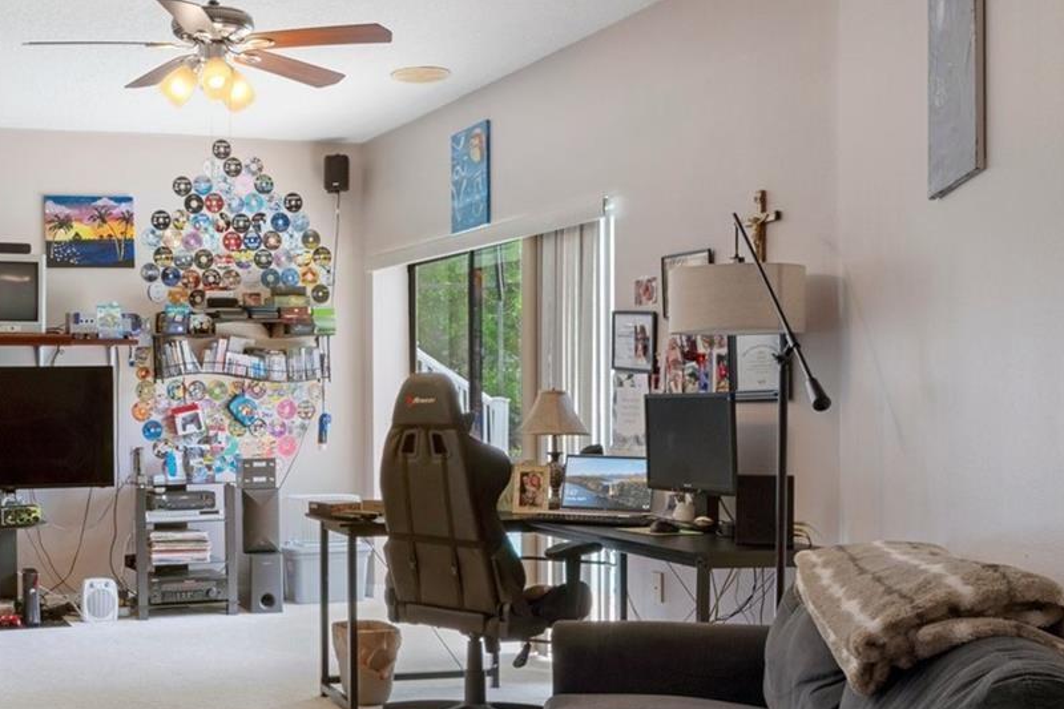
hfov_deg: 41.6
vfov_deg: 29.8
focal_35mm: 45
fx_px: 1330
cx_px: 203
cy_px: 388
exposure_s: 3
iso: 250
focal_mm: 15
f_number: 8
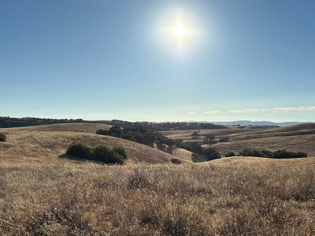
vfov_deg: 40.3
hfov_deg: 51.8
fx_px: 319
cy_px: 152
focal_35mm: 35
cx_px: 204
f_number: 1.6
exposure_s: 1/6993
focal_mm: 5.96
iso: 50
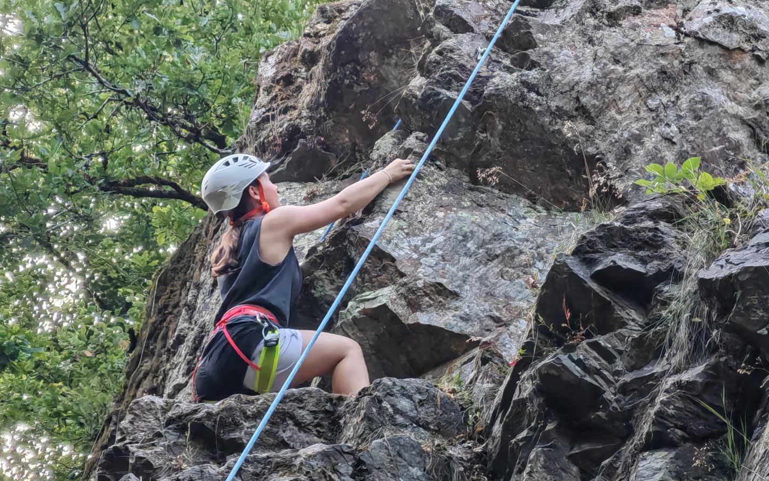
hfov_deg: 10.8
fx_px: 4066
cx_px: 383
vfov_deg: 6.8
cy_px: 238
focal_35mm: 194
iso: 200
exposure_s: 1/100
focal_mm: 8.67
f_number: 2.4
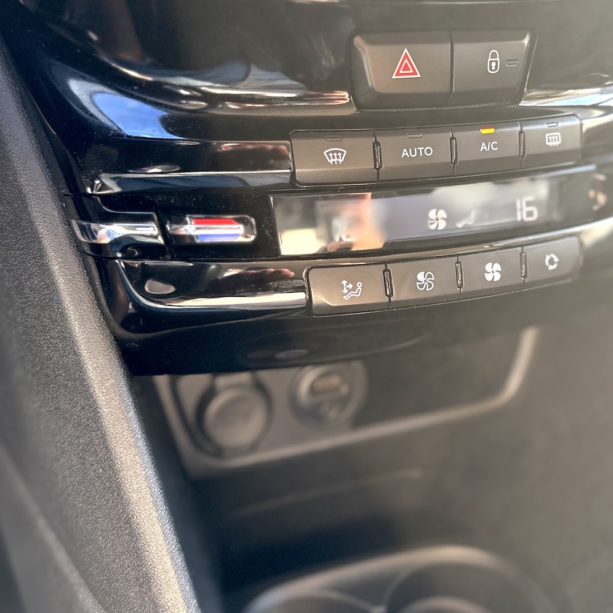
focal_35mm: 38
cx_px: 379
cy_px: 228
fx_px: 761
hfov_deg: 43.6
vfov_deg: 43.5
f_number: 1.78
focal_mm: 6.86
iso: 250
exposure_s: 1/72
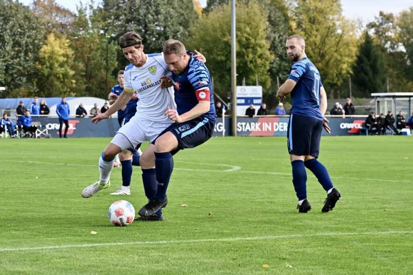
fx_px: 1204
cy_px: 138
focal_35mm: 105
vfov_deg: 13.0
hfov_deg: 19.5
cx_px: 206
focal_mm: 105
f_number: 6.3
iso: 1800
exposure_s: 1/1600
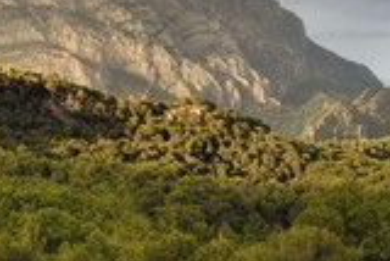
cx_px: 171
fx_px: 2787
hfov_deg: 8.0
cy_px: -78
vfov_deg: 5.3
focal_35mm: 257
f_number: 9
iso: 400
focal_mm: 98
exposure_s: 1/250
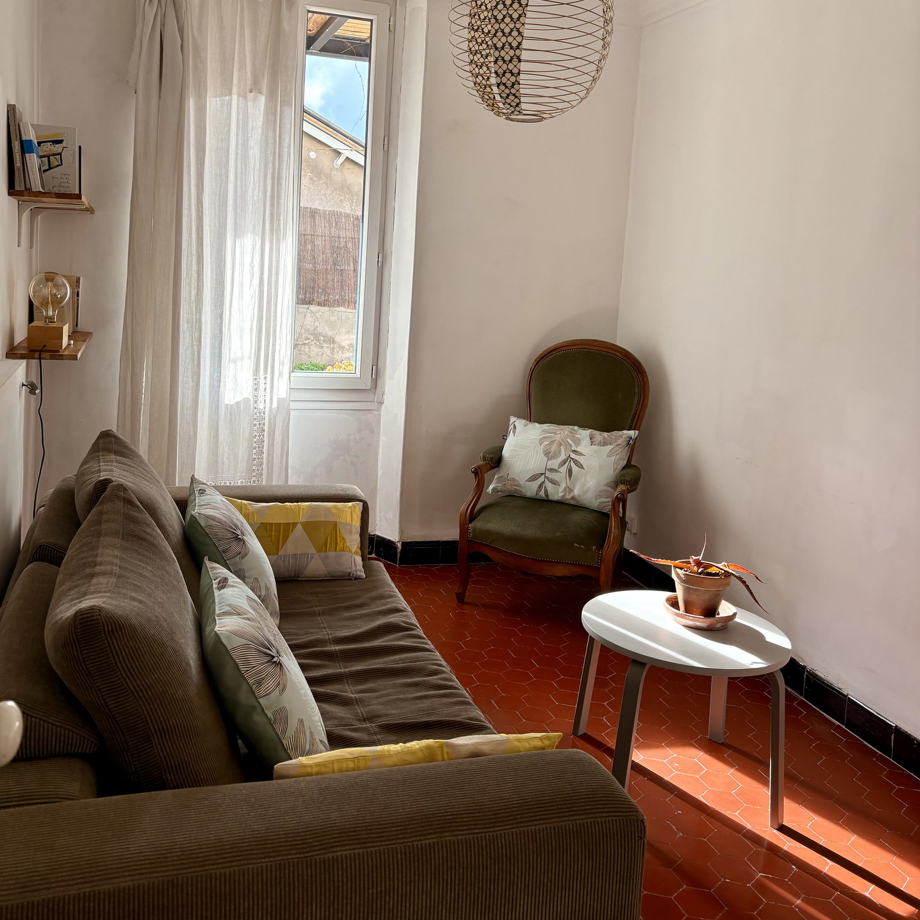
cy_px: 351
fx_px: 932
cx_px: 455
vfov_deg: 52.0
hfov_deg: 52.5
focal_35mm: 31
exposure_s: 1/236
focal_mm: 5.96
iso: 64
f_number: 1.6
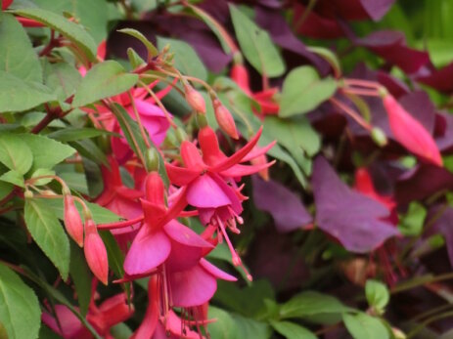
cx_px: 226
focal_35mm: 450
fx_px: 5887
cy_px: 170
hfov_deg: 4.4
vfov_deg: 3.3
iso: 400
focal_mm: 81
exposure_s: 1/400
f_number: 5.9
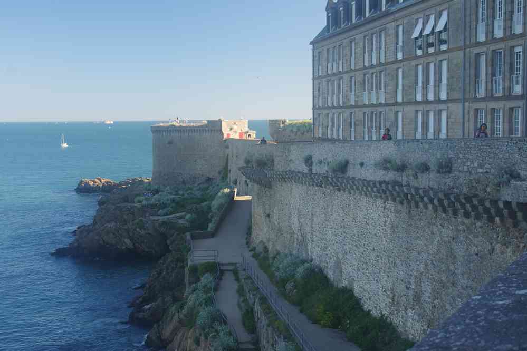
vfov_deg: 27.3
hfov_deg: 40.0
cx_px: 264
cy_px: 176
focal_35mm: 50
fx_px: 725
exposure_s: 1/60
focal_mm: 33
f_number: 7.1
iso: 200
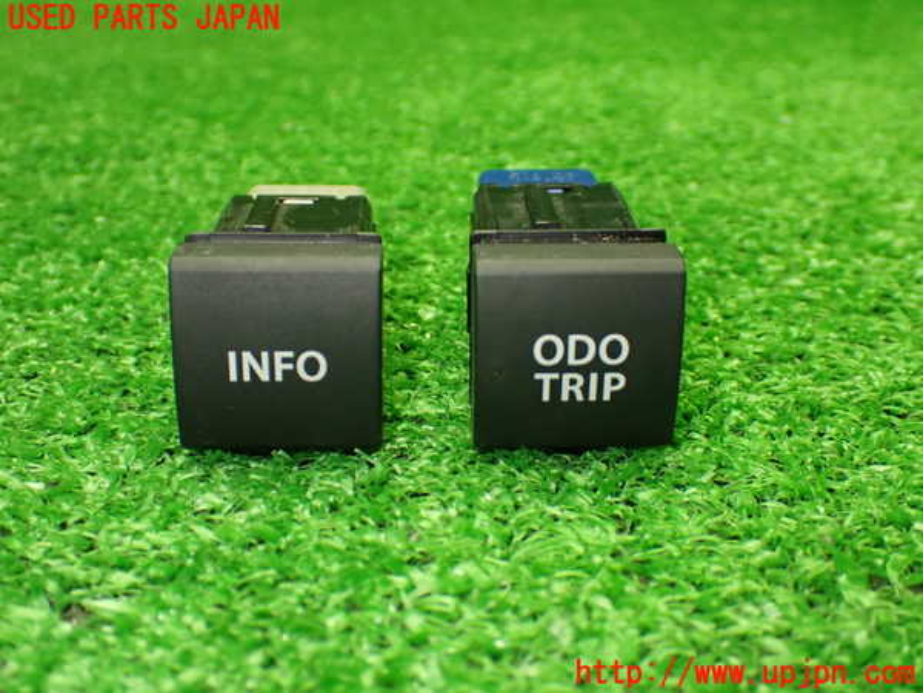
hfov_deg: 42.9
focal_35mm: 44
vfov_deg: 32.9
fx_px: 1173
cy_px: 346
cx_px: 462
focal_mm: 7.84
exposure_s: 1/100
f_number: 2.9
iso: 800
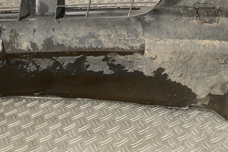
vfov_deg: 18.1
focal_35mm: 74
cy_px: 7
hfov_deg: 25.8
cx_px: 235
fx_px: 469
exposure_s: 1/50
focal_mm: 3
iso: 50
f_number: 1.8
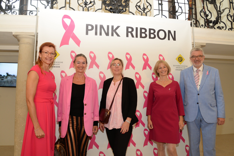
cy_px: 78
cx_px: 117
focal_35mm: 24
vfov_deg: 53.1
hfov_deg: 73.7
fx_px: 156
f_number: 7.1
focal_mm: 24
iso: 800
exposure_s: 1/60
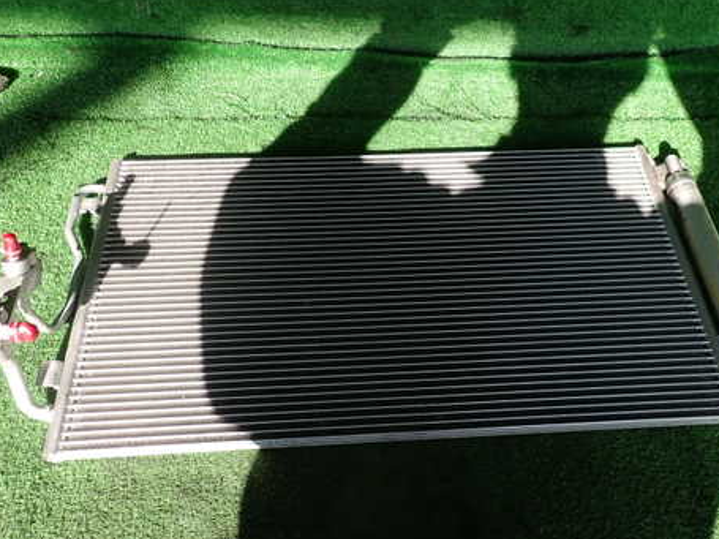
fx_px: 685
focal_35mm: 33
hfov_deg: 55.2
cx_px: 408
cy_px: 261
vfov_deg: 42.9
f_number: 2.8
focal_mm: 4.5
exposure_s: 1/320
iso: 100
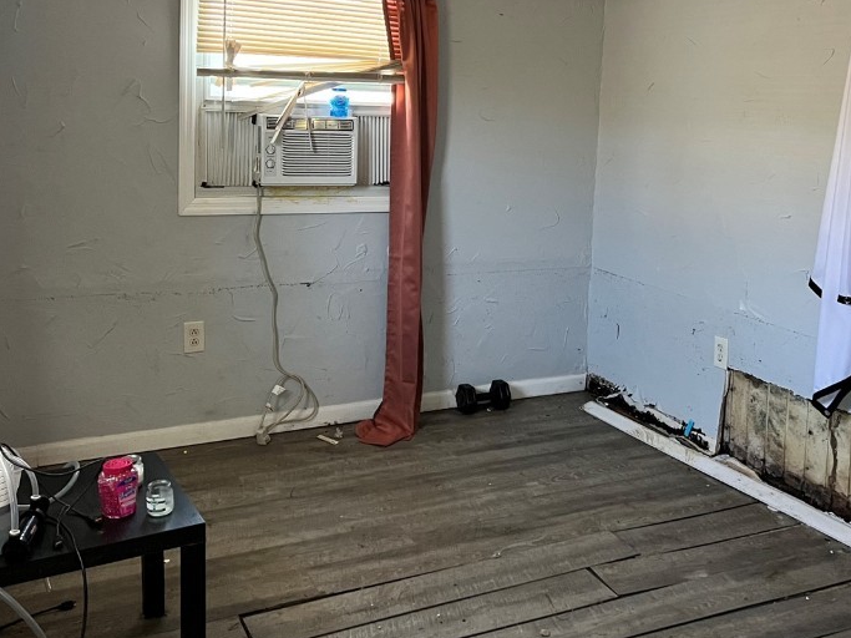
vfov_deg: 36.2
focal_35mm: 39
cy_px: 186
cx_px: 495
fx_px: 959
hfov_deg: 47.7
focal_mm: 5.7
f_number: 1.5
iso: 320
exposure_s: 1/60
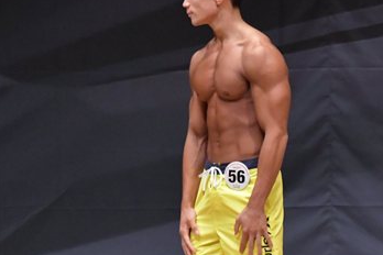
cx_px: 212
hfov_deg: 3.2
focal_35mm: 635
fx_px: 6755
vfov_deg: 2.2
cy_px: 181
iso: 6400
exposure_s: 1/400
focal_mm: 190
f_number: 5.6
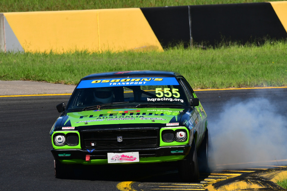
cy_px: 96
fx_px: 4665
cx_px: 144
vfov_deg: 2.4
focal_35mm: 585
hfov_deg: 3.5
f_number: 13
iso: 400
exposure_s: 1/640
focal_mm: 390
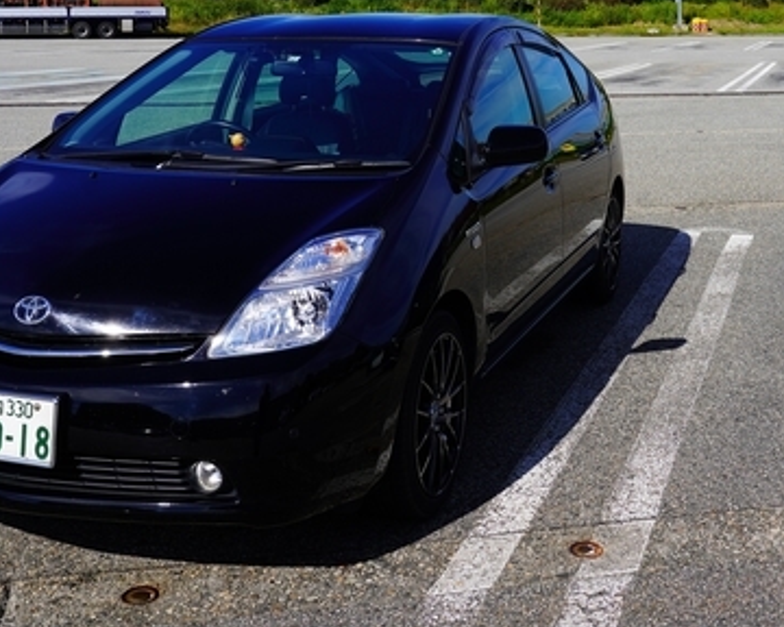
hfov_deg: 37.2
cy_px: 64
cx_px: 468
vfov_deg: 29.1
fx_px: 1160
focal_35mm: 50
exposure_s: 1/320
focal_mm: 24
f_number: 8
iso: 100
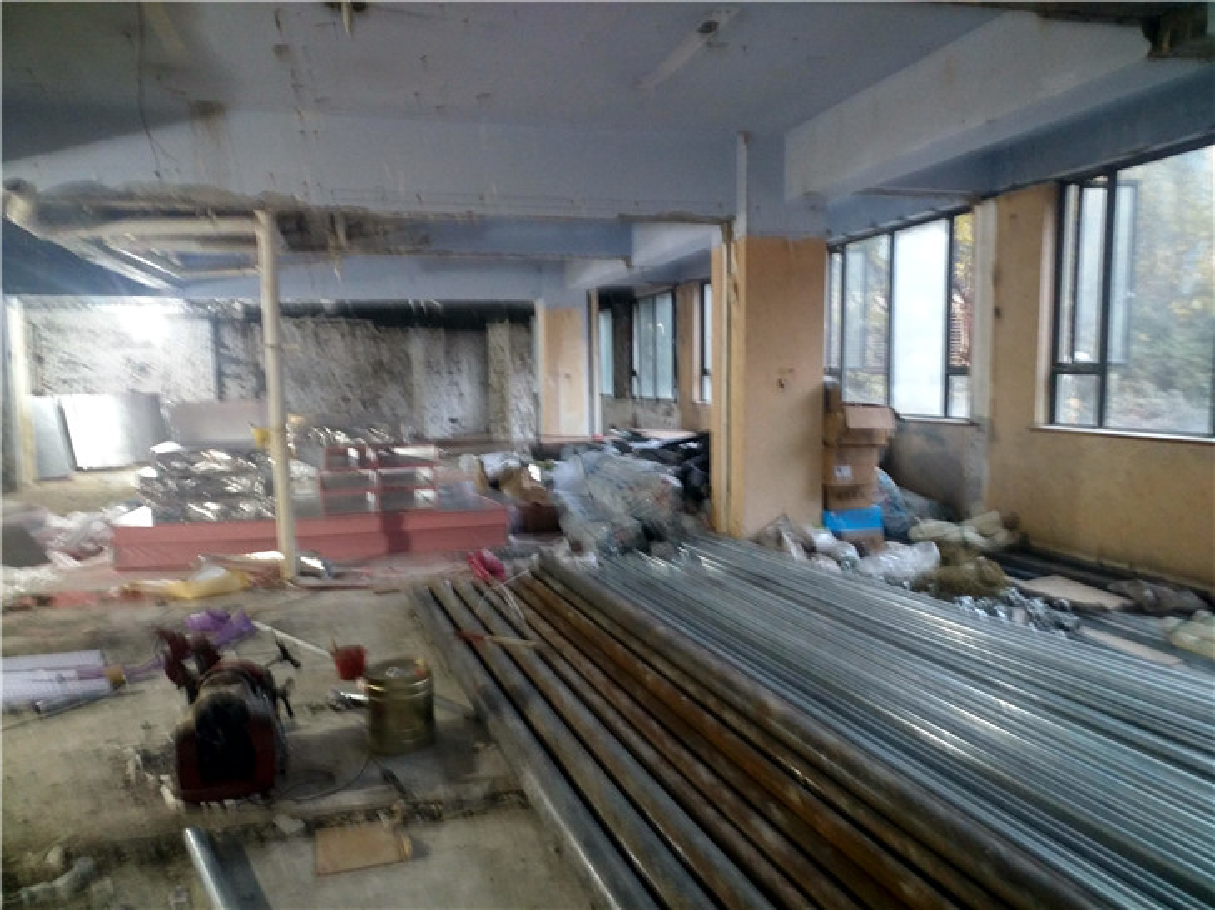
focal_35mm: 27
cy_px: 455
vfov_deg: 51.3
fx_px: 947
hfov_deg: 65.3
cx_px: 608
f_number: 2.2
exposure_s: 1/12
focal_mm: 4.73
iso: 800
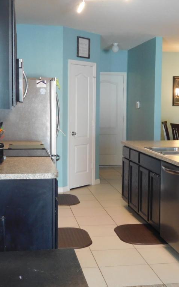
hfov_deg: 22.7
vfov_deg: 35.7
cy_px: 143
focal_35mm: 57
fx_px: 445
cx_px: 102
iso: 320
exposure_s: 1/30
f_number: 3.9
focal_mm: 7.1
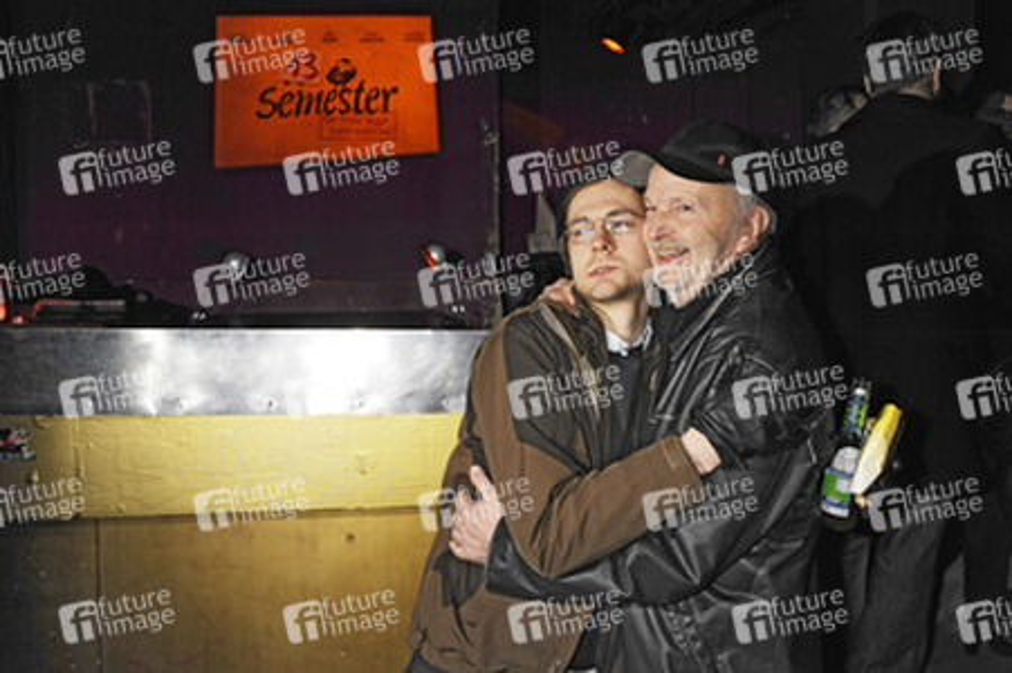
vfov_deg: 37.8
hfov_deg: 54.5
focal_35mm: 35
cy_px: 336
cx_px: 506
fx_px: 983
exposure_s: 1/40
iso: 800
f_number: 5.6
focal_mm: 35
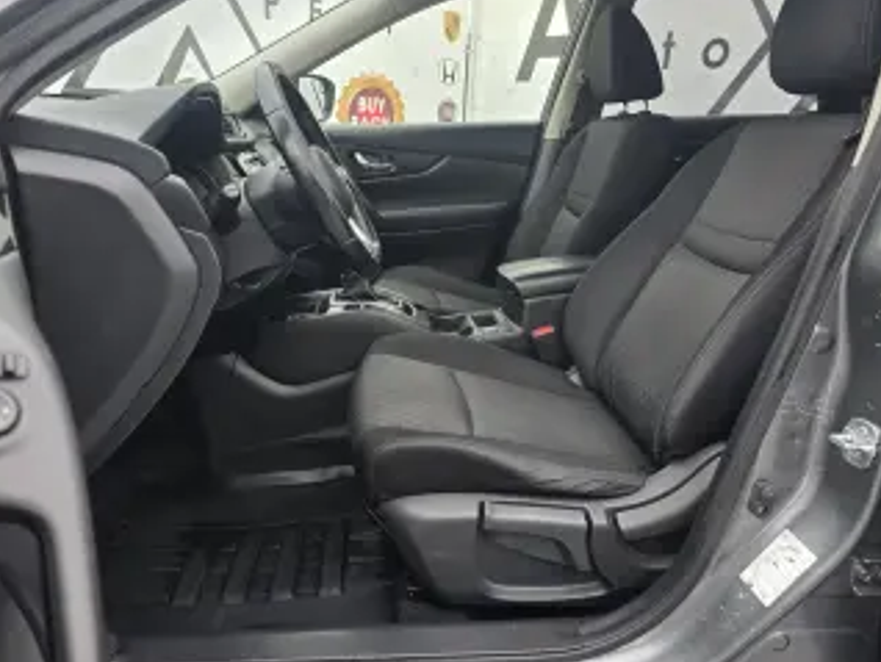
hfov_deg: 67.2
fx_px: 662
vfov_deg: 53.1
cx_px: 418
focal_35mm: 26
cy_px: 319
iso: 64
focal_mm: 6.3
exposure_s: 1/180
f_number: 1.7
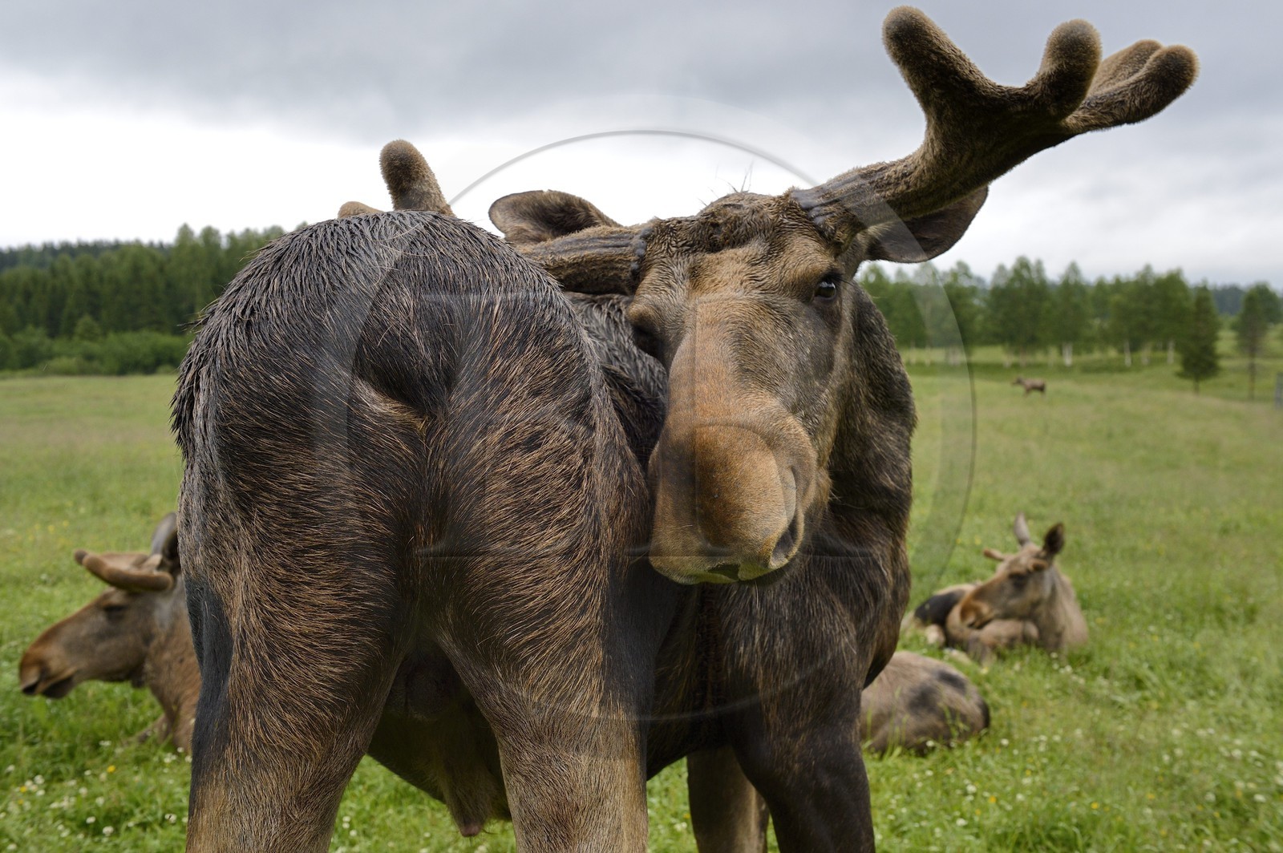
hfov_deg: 50.7
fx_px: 1353
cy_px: 426
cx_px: 642
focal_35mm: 38
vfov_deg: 35.0
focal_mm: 38
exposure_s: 1/250
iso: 800
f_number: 7.1
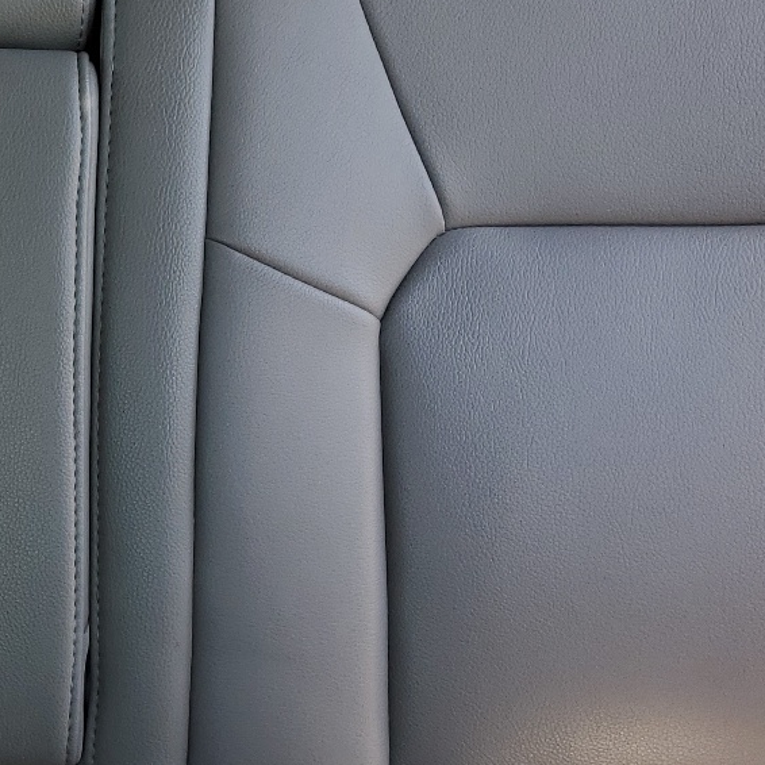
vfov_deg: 26.3
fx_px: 1625
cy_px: 522
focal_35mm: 65
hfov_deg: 24.5
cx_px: -96
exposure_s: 1/213
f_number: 1.5
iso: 50
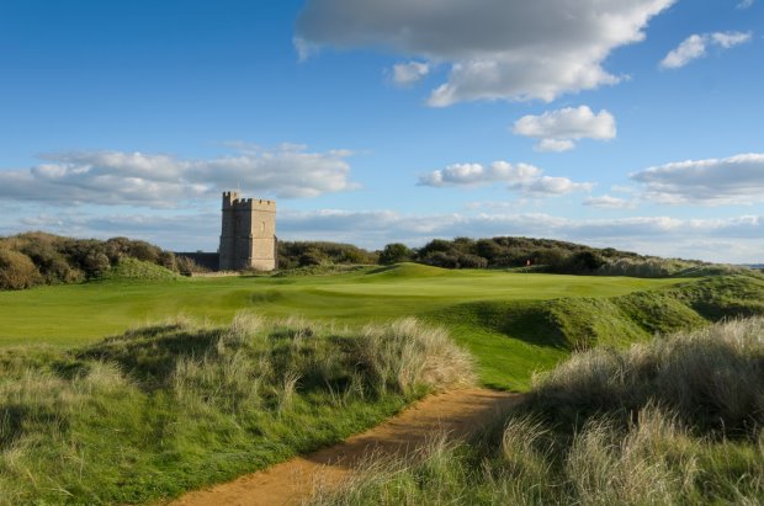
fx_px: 699
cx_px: 382
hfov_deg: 57.3
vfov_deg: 39.8
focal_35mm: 33
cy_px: 253
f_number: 7.1
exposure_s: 1/500
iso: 100
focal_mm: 22
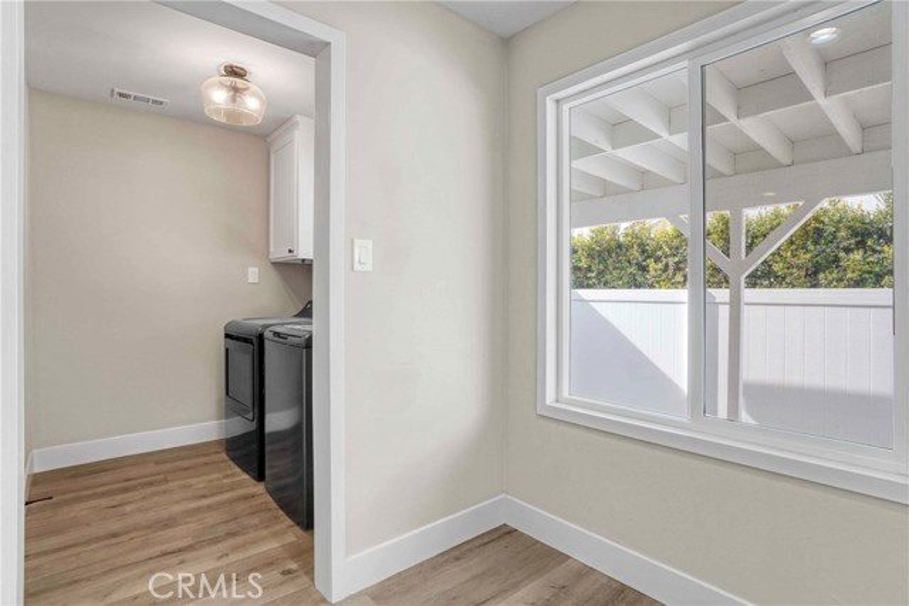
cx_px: 454
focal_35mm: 16
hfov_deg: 95.0
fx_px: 417
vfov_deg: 72.1
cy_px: 303
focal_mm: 11
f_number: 5
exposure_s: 1/30
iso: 400
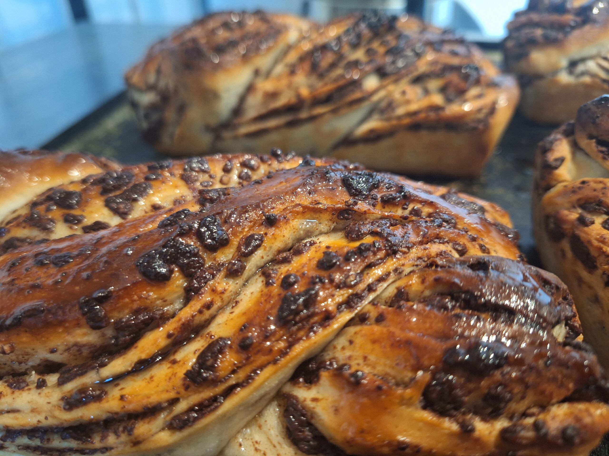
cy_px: 228
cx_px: 304
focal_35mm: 23
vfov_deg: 58.9
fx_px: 405
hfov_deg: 73.9
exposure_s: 1/25
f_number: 1.8
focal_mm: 5.54
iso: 320
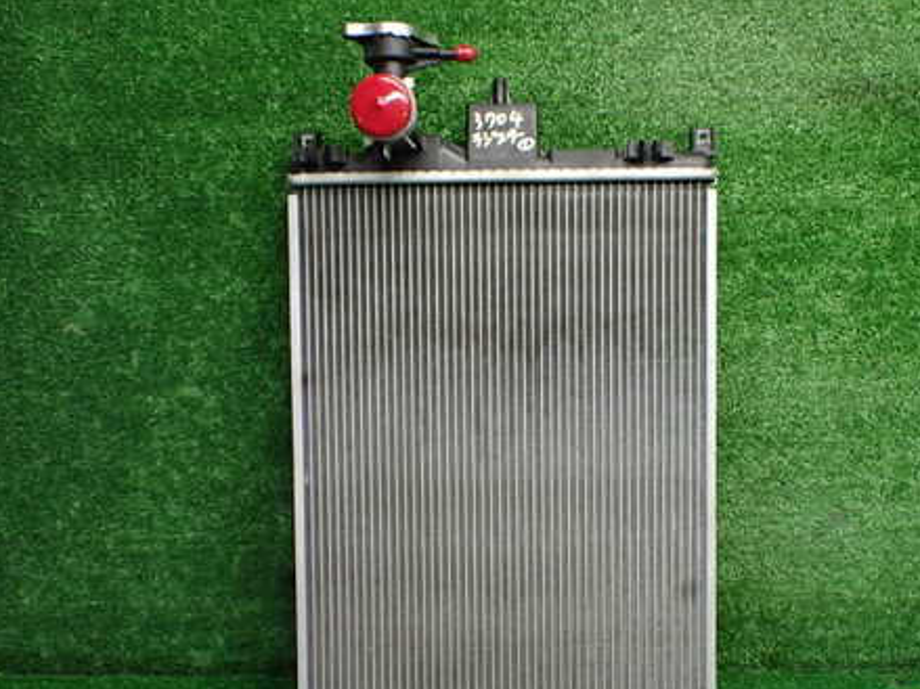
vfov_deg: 35.0
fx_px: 1089
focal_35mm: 41
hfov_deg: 45.7
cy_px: 398
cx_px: 518
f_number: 2.3
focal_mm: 5.4
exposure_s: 1/125
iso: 500
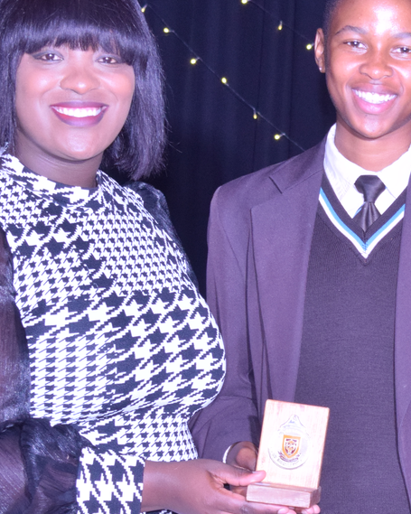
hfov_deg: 7.5
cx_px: 509
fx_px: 3106
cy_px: 274
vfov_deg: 9.5
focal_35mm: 204
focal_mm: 55
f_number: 8
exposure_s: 1/60
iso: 1000
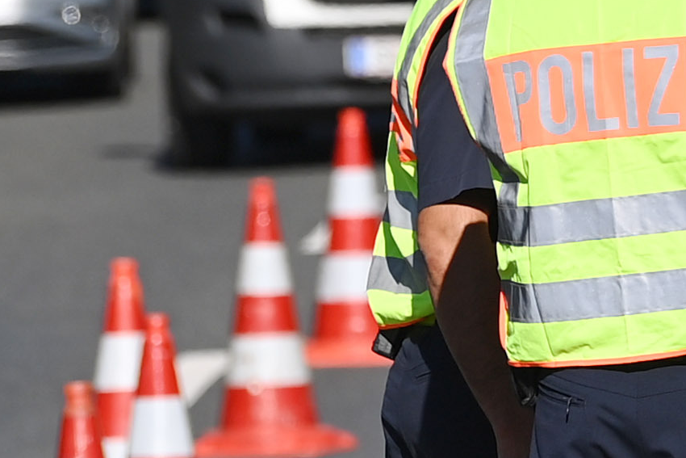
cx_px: 2213
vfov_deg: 1.3
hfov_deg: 2.0
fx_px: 19972
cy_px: -77
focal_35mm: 1048
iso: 100
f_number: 4.5
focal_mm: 160
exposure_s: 1/1600
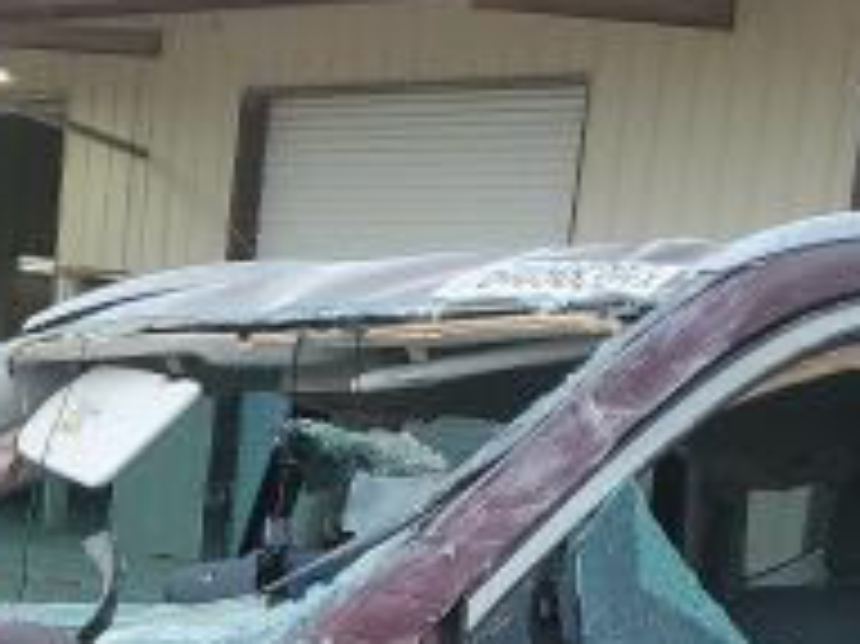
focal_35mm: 109
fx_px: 2706
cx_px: 225
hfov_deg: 18.0
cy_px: 1184
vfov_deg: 12.3
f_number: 1.5
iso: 50
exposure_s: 1/714
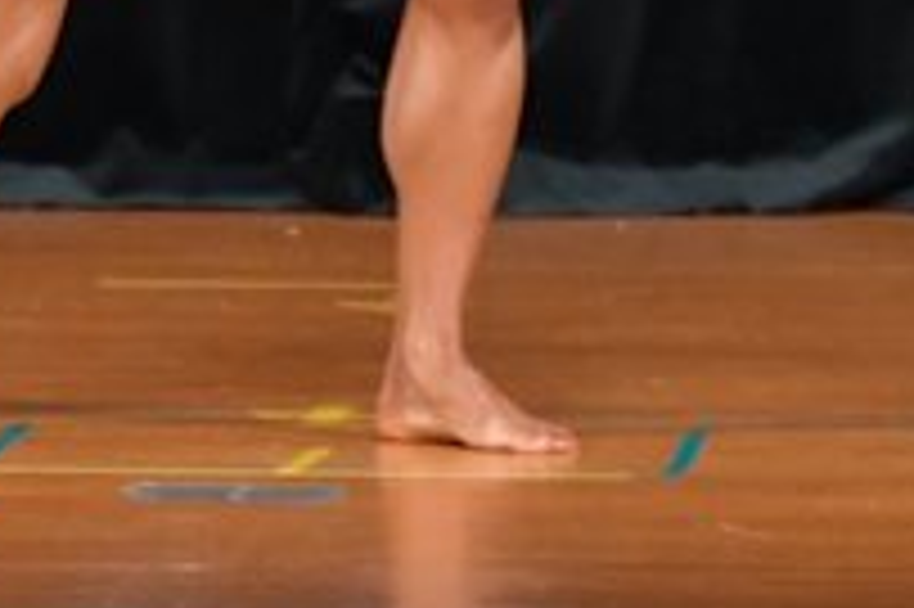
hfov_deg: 2.0
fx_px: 26103
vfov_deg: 1.3
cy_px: -477
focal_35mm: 1029
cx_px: 92
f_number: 5.6
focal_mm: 180
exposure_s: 1/400
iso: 5000
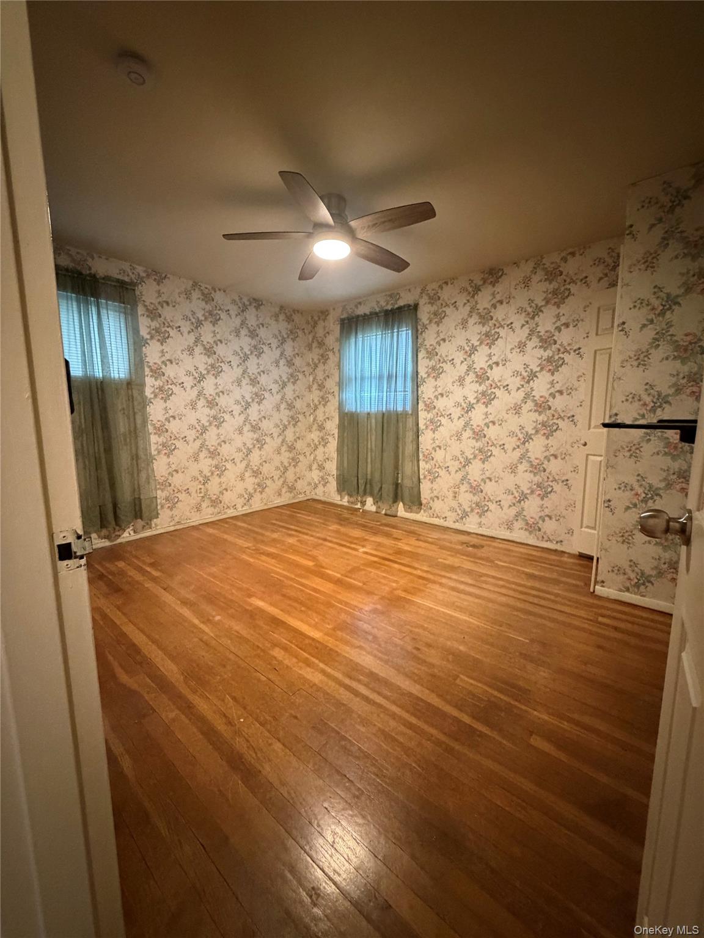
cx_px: 352
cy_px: 469
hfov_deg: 85.7
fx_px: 380
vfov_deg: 102.1
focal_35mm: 14
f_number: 2.2
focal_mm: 2.22
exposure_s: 1/40
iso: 1000
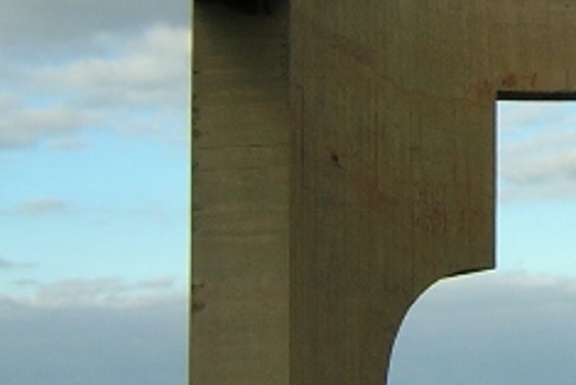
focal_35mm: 102
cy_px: 103
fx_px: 1633
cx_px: 615
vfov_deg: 13.4
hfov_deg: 19.3
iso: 100
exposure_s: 1/257
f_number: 5.2
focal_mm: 4.7
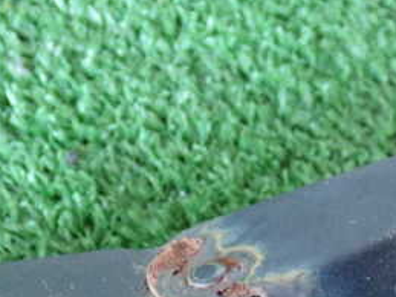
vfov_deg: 14.3
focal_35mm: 102
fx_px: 1166
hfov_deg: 19.3
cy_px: 291
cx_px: 225
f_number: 2.9
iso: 800
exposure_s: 1/30
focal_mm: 7.84
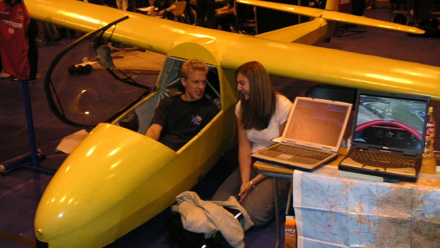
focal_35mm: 42
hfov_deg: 48.3
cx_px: 221
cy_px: 111
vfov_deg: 28.4
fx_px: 490
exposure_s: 1/45
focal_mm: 6
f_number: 2.8
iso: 160
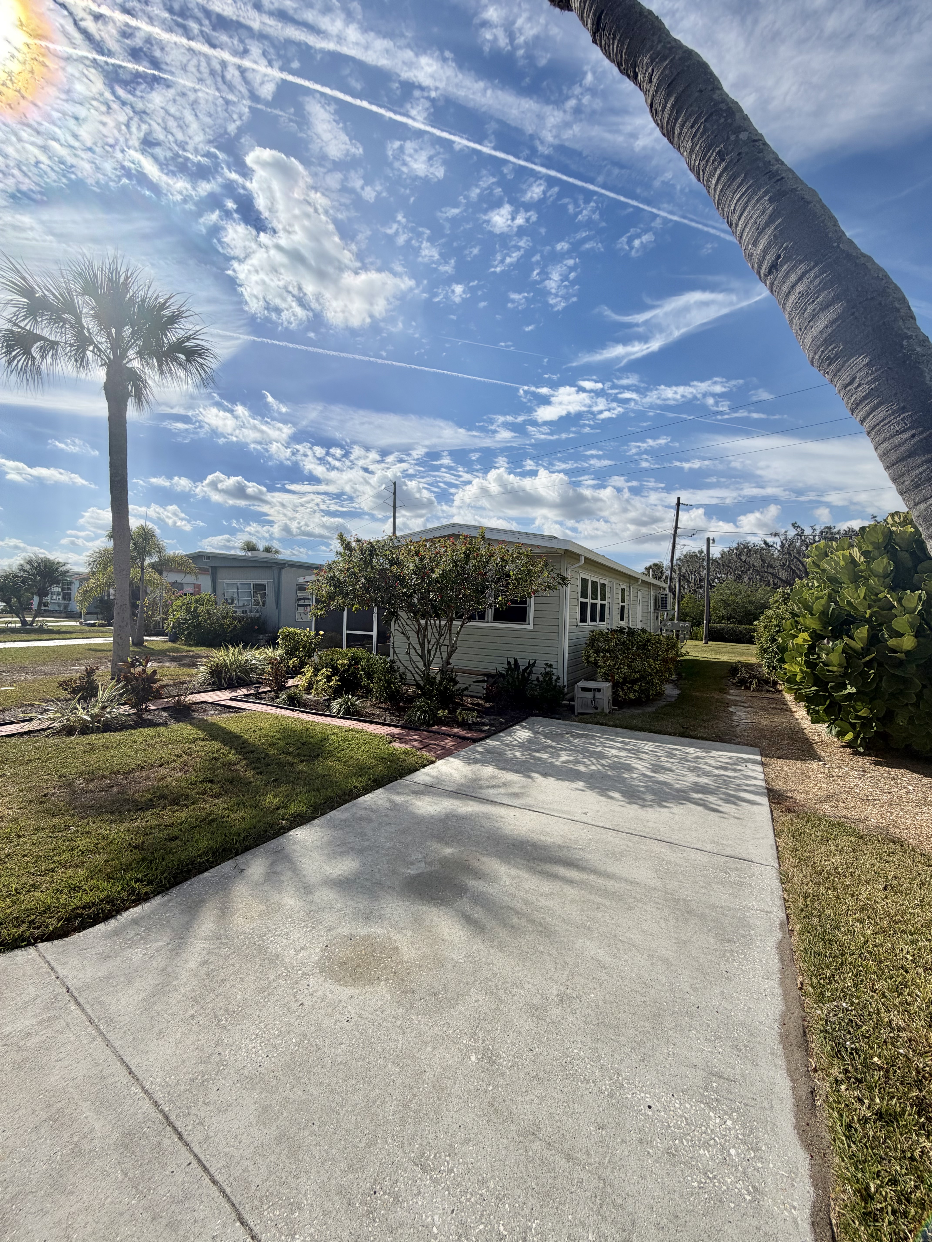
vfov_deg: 102.1
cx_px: 466
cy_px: 621
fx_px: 503
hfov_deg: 85.7
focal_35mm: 14
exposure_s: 1/1848
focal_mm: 2.22
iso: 20
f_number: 2.2
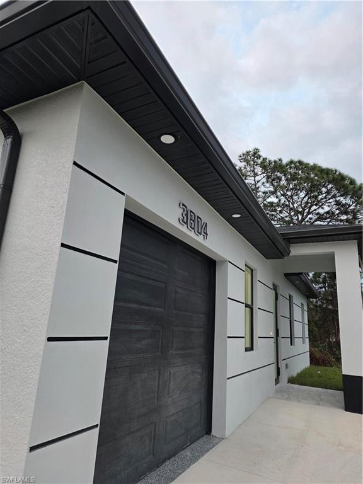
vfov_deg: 73.9
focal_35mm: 23
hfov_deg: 58.9
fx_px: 322
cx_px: 182
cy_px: 242
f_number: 1.7
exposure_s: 1/180
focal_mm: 6.25
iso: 160
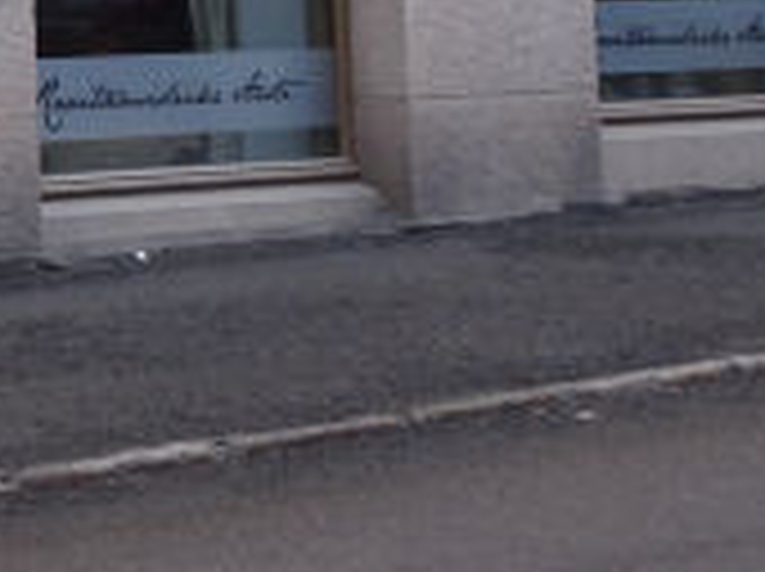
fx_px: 3641
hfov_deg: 10.7
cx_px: -900
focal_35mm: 165
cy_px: -527
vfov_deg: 8.6
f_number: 4
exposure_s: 1/100
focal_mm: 5.98
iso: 80
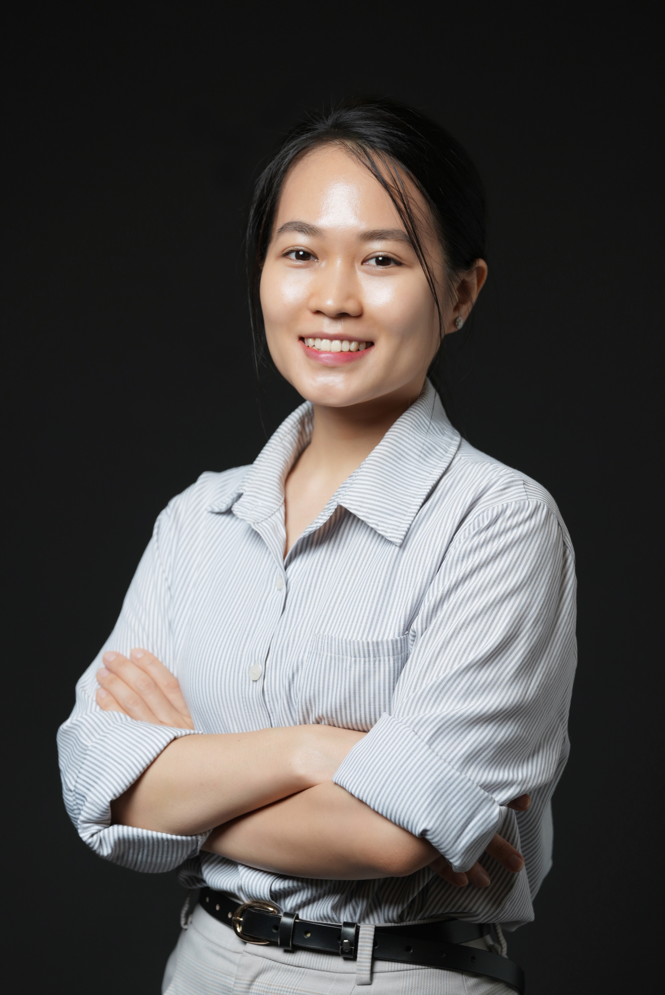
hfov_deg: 9.4
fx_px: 4040
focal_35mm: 146
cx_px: 332
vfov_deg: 14.0
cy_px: 498
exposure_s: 1/160
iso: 320
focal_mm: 146
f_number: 4
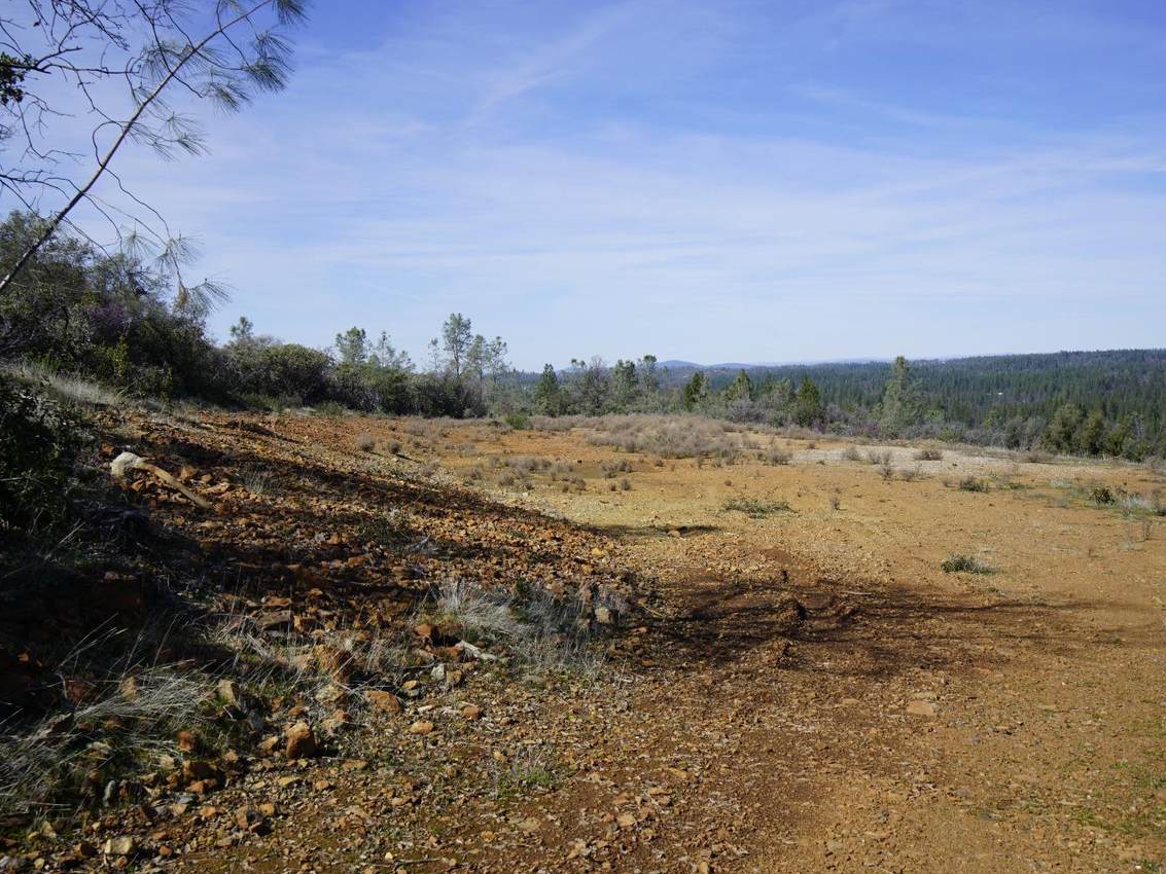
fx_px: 1280
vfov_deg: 37.7
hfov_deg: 49.0
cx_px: 601
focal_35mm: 38
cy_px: 438
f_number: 14
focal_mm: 35
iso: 100
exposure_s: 1/100
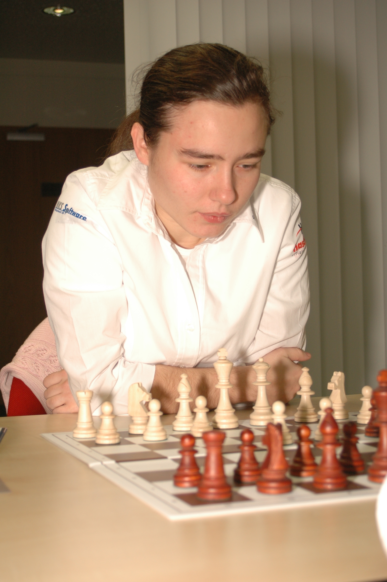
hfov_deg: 21.5
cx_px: 194
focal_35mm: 63
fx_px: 1018
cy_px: 291
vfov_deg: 31.9
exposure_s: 1/60
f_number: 5.3
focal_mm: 42
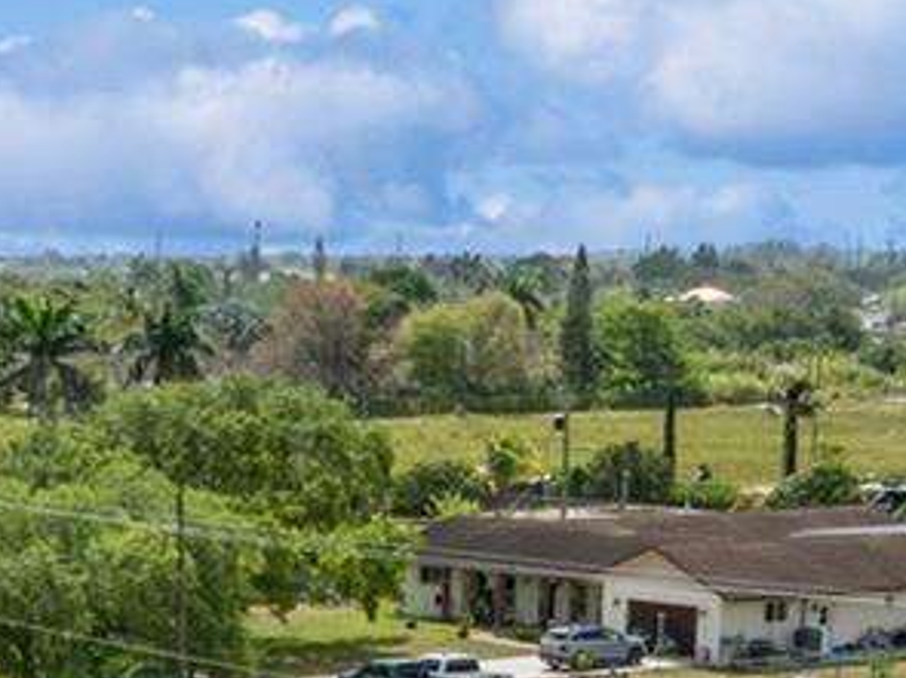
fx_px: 3401
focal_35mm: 130
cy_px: 1710
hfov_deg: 15.2
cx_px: 319
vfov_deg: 9.8
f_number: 2.8
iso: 110
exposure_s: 1/2500
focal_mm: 12.29
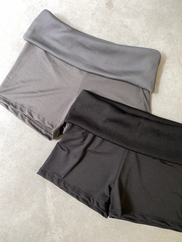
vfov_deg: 67.3
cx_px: 91
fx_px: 182
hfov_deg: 53.1
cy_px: 121
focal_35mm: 26
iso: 200
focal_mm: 4.25
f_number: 1.8
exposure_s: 1/60
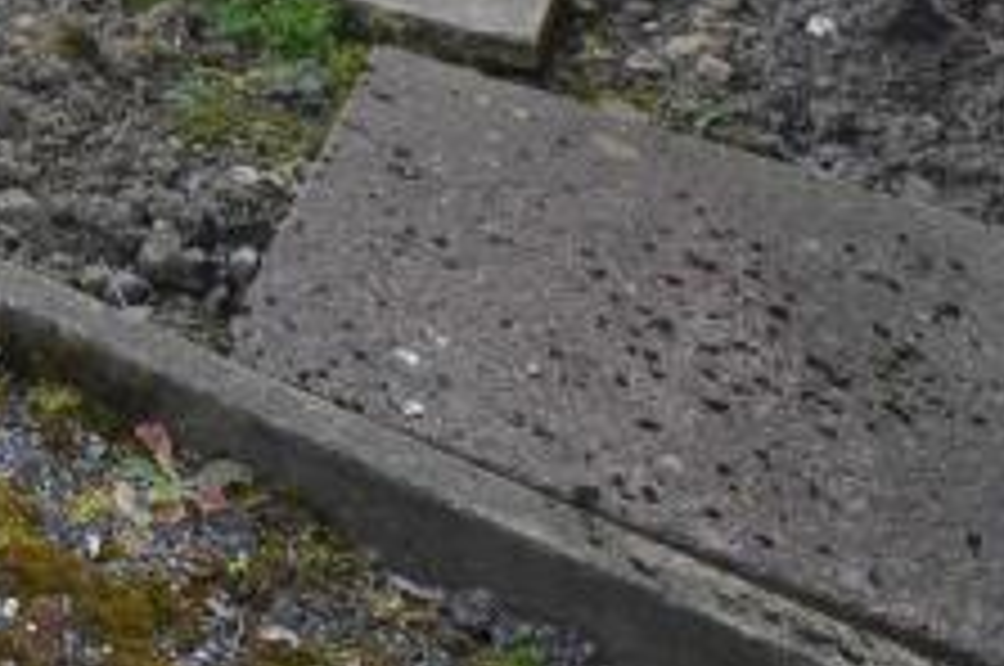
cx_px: -711
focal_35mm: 69
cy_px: -857
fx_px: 1922
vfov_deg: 14.4
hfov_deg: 21.4
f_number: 5.6
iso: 220
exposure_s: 1/125
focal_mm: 10
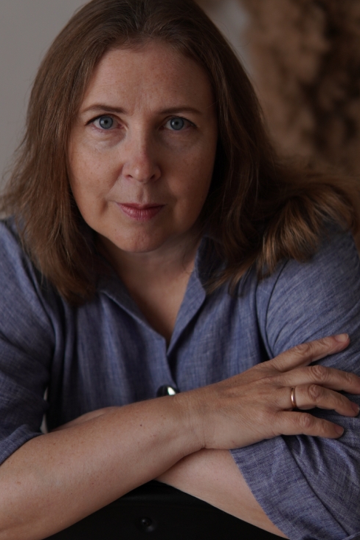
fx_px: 944
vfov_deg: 31.9
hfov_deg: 21.6
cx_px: 154
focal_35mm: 63
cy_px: 242
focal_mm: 30
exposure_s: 1/1600
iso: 125
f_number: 1.8
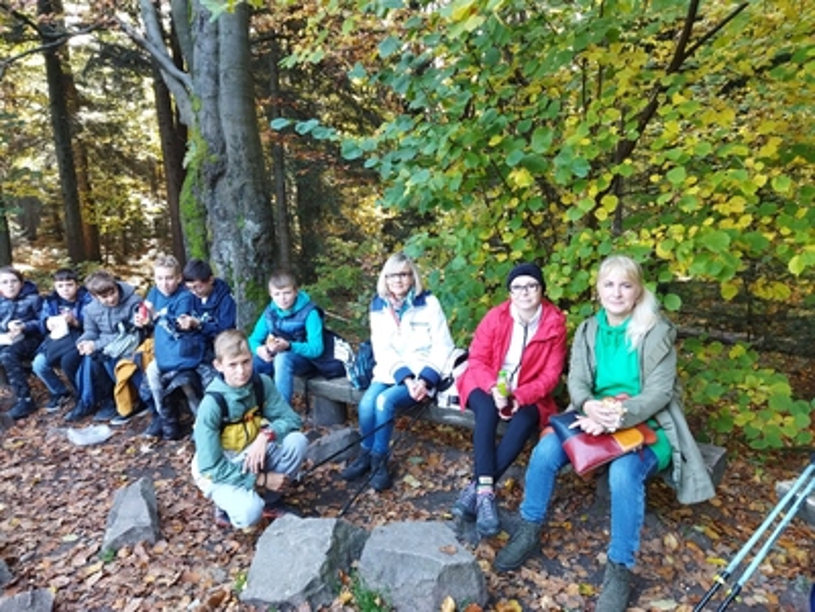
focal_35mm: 27
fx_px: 636
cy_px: 306
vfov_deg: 51.4
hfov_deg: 65.3
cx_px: 408
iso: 139
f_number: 1.79
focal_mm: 4.71
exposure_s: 1/50
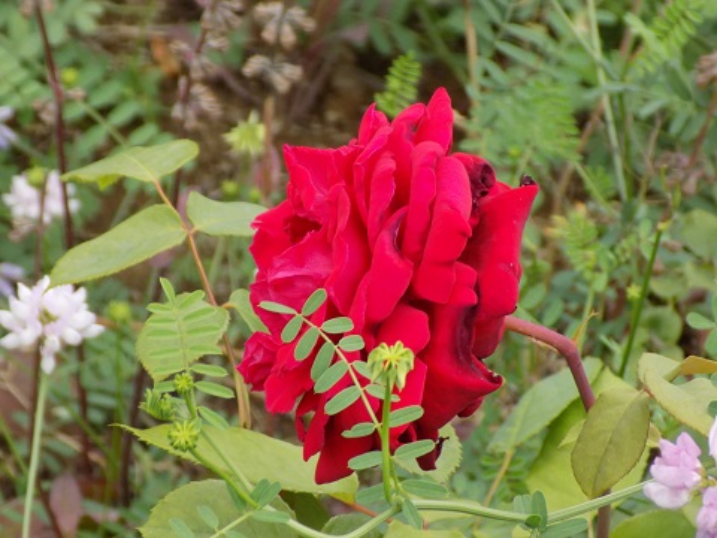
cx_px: 358
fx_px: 3480
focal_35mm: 168
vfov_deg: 8.8
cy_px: 269
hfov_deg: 11.8
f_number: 5.3
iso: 200
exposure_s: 1/30
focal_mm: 29.9
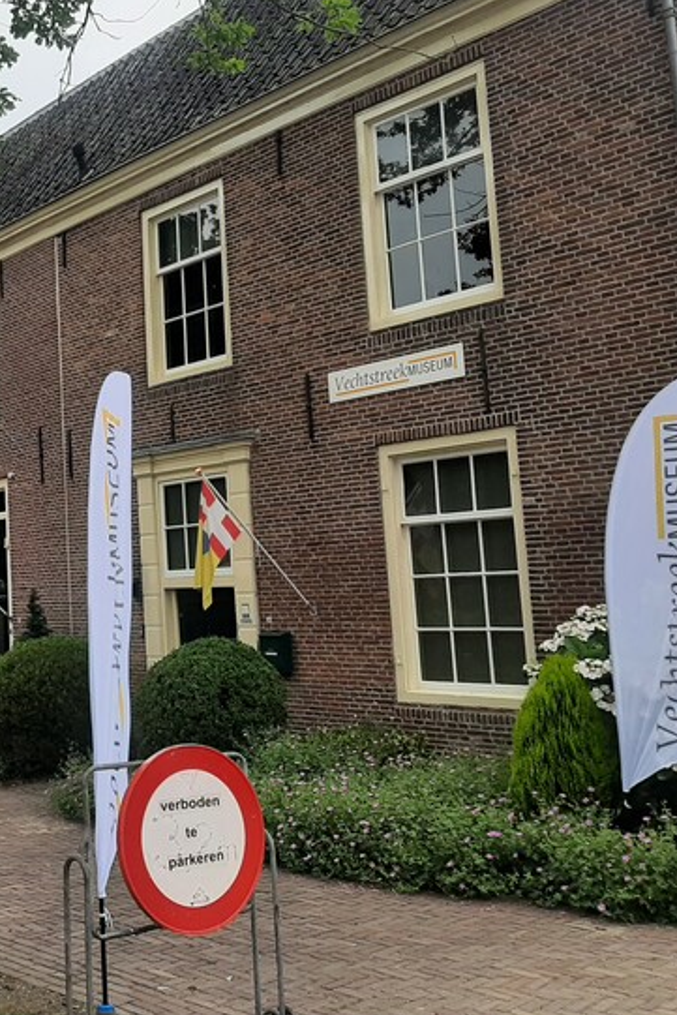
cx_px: 23
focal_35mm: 40
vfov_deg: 48.4
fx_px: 1128
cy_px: 465
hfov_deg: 31.3
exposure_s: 1/1783
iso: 40
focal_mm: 3.93
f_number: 1.7
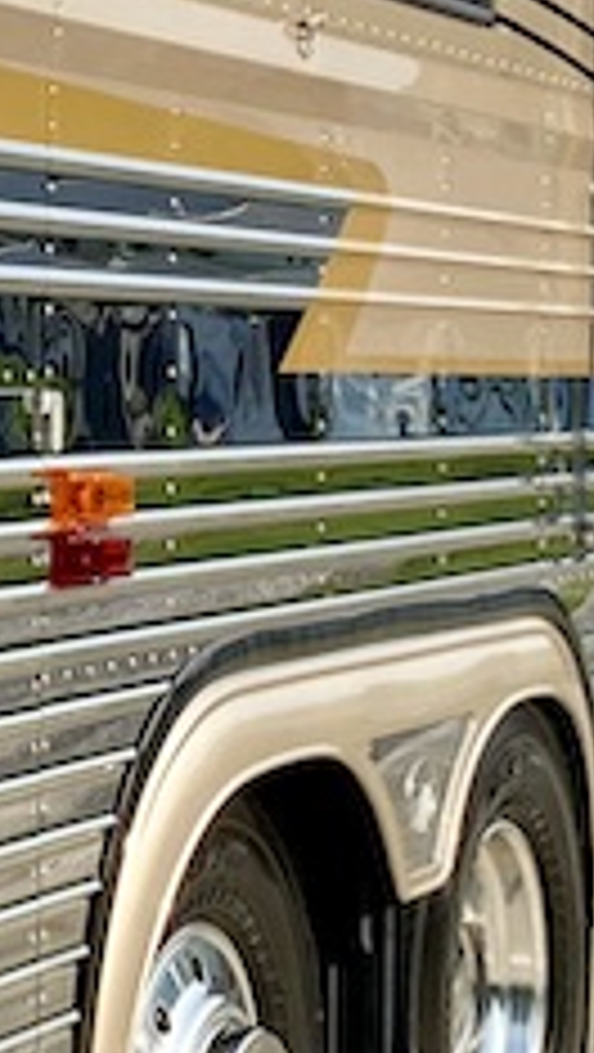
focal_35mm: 121
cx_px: -382
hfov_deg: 9.7
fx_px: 3381
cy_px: 194
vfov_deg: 17.5
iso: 32
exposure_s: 1/2222
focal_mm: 4.25
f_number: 1.8
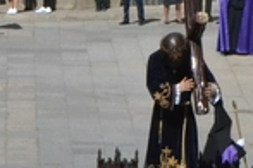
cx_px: -351
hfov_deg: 3.2
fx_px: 4533
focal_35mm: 645
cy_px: 235
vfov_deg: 2.1
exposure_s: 1/3200
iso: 3200
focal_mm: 70
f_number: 14
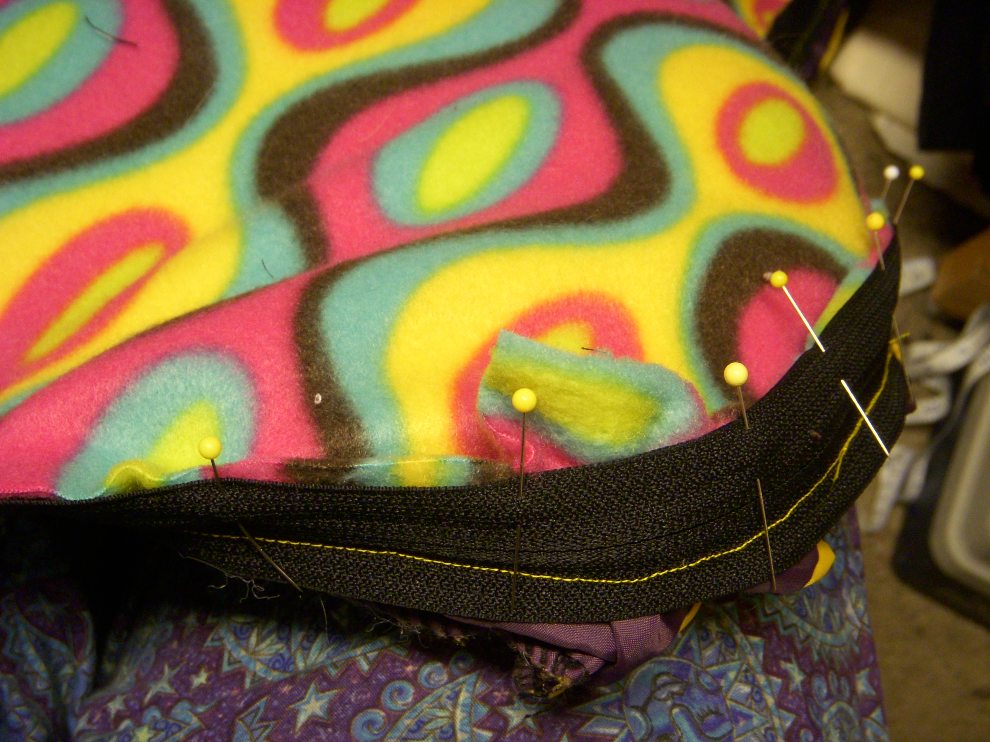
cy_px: 371
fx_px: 1888
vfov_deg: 22.3
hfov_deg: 29.4
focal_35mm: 66
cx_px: 495
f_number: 3.7
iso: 320
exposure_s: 1/13
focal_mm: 11
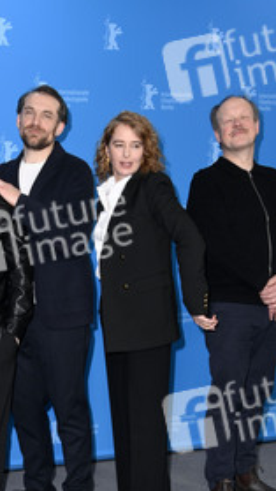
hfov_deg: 22.1
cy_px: 324
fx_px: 702
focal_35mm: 54
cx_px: 93
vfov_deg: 38.1
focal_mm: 36
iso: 1000
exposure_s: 1/250
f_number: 5.6
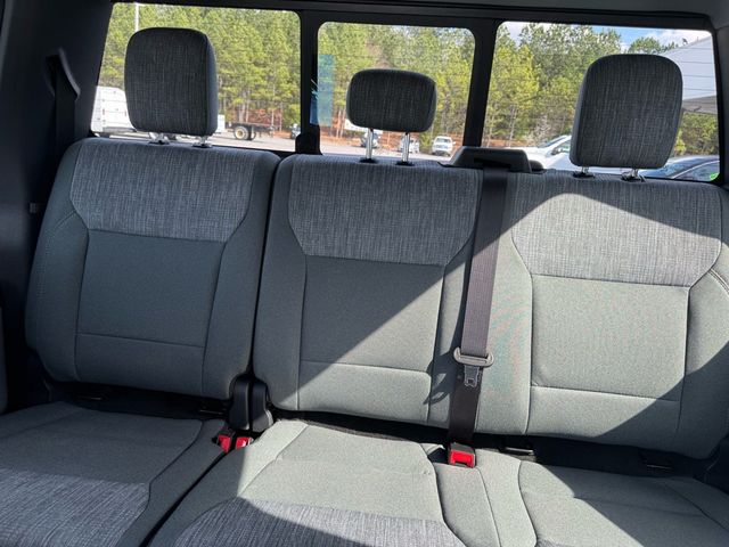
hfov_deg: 71.6
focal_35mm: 24
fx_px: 505
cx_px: 364
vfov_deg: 56.8
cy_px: 274
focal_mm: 6.76
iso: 64
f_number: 1.78
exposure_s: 1/121
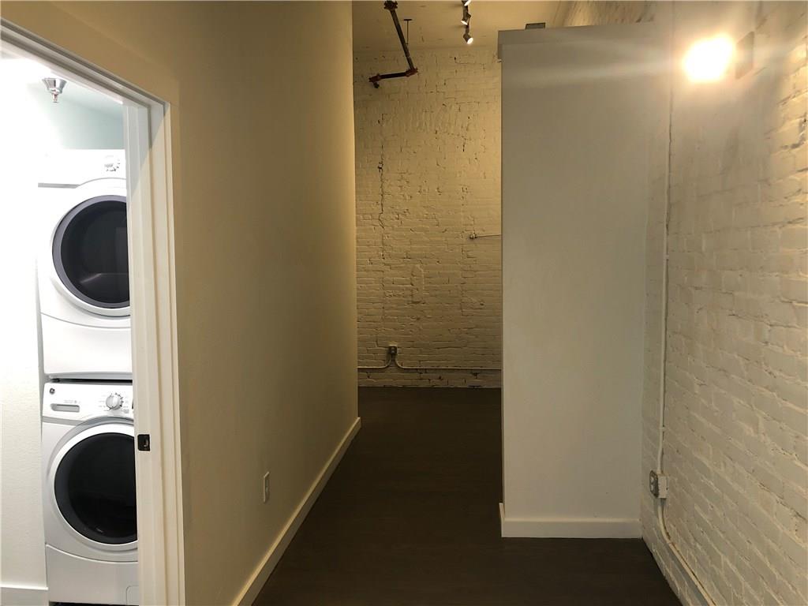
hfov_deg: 63.4
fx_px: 654
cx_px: 404
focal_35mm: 28
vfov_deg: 49.7
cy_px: 303
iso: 40
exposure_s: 1/24
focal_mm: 3.99
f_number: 1.8
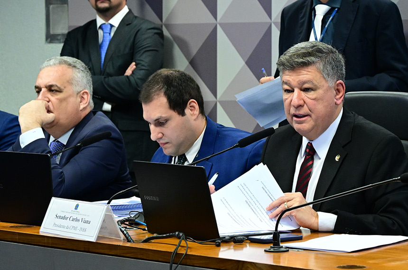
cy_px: 135
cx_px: 204
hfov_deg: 19.5
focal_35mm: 105
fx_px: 1188
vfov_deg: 13.0
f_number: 5
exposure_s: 1/160
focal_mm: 70
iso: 4000
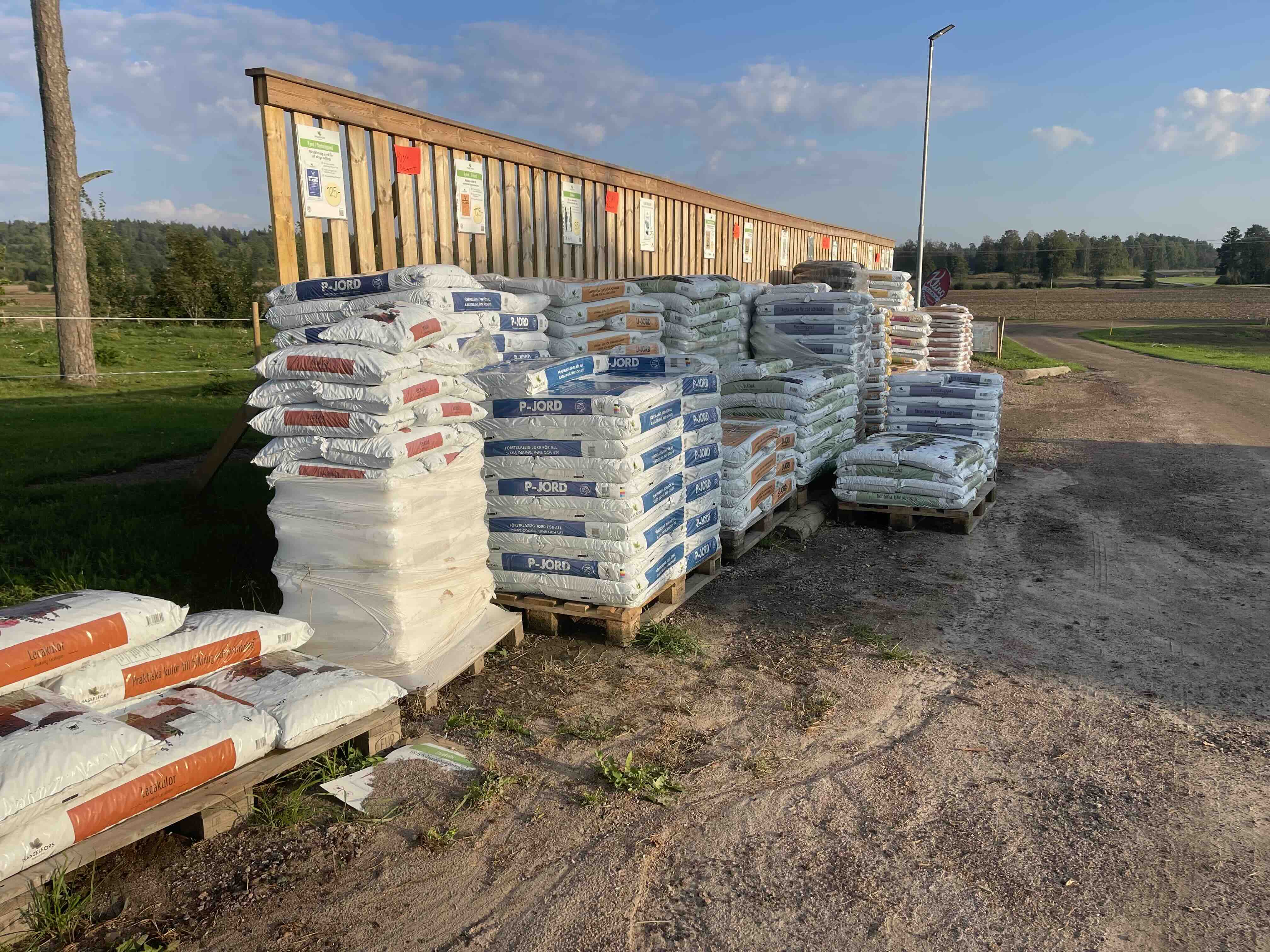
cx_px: 635
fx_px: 917
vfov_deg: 54.9
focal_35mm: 25
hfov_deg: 69.4
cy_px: 476
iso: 32
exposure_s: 1/3165
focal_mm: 5.1
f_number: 1.6
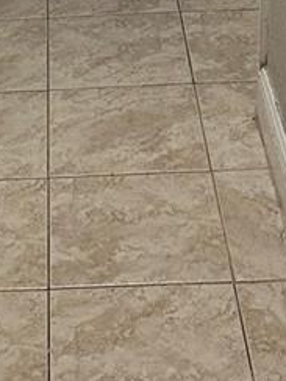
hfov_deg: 12.5
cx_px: 45
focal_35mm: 118
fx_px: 1300
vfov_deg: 15.9
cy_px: -98
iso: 320
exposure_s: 1/60
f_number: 1.78
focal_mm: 6.86
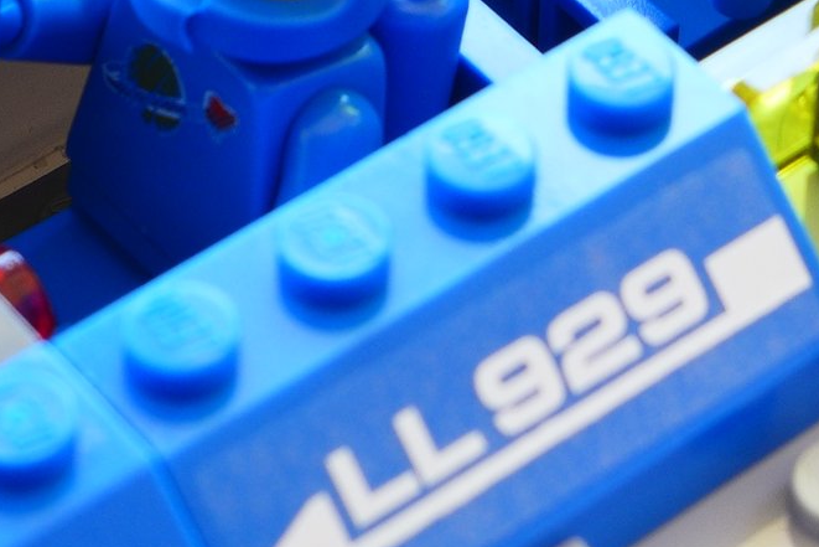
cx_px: 627
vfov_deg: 6.8
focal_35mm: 200
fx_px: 4551
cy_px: -213
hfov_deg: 10.3
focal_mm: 13.7
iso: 80
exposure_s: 1/10
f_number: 4.5
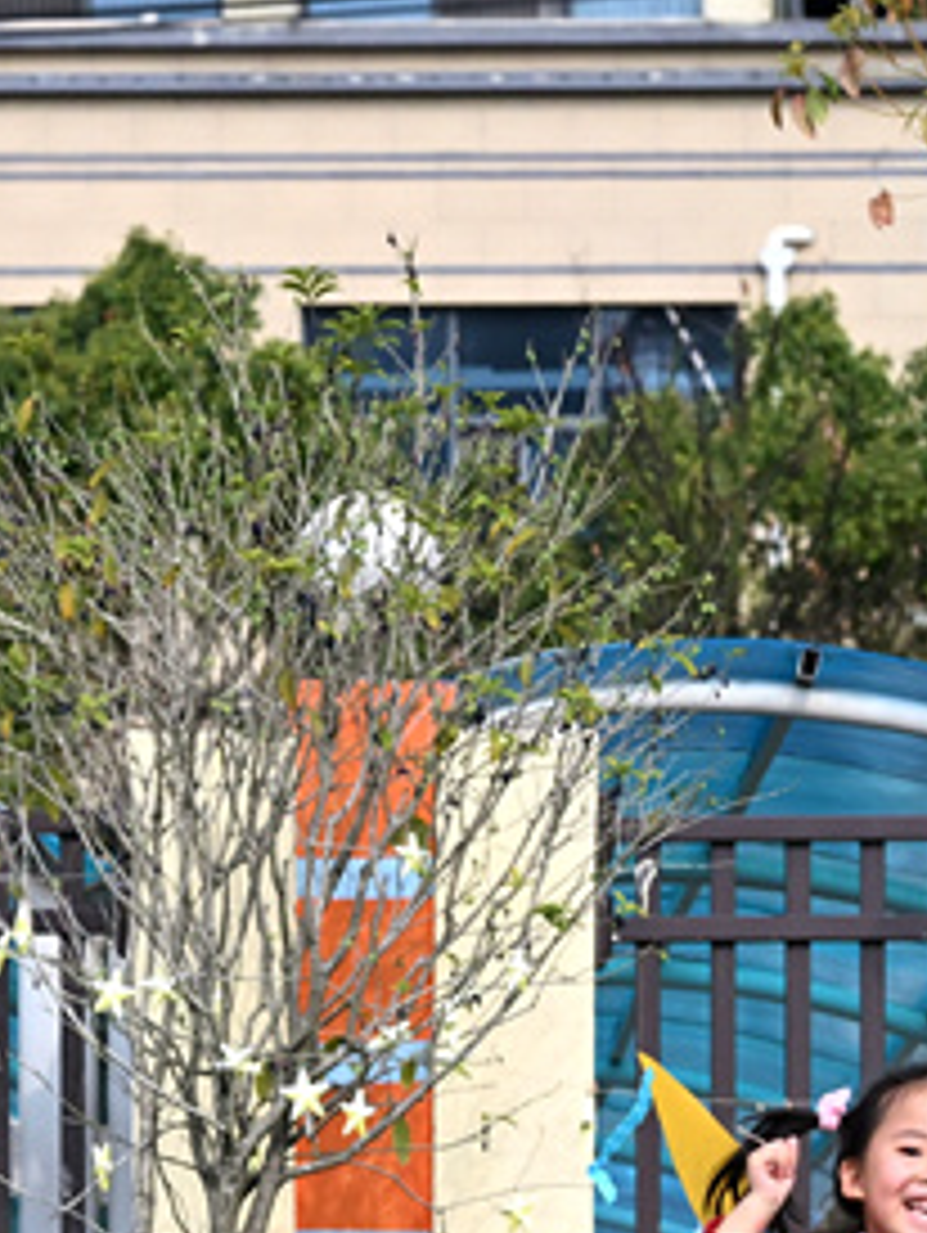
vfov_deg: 5.5
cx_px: 472
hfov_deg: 4.1
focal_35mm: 362
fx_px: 12906
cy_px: 1177
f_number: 7.1
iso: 1000
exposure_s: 1/2500
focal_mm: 120
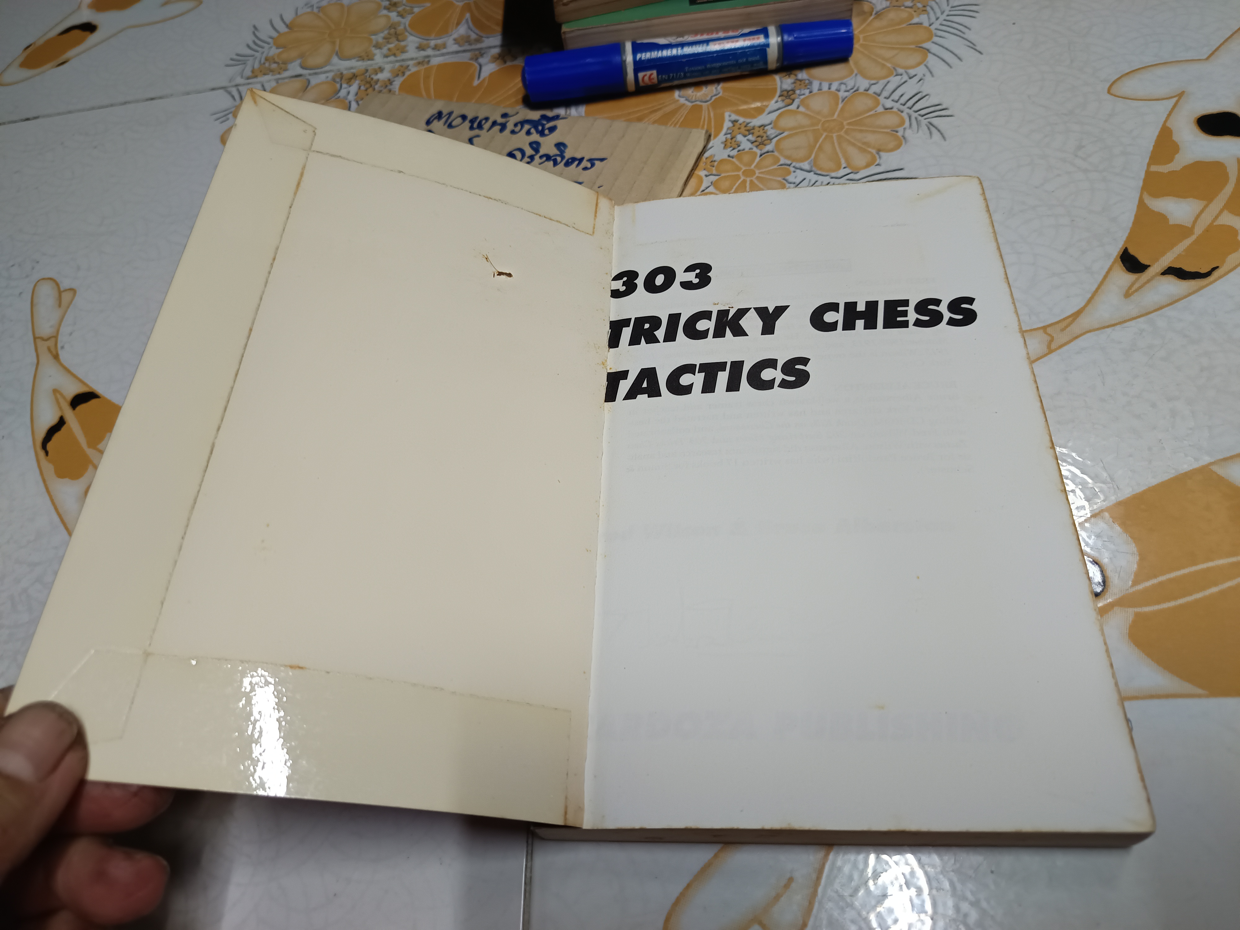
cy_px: 465
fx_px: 860
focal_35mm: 24
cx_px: 620
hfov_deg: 71.6
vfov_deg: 56.8
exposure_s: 1/50
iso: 1031
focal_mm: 5.31
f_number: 1.7
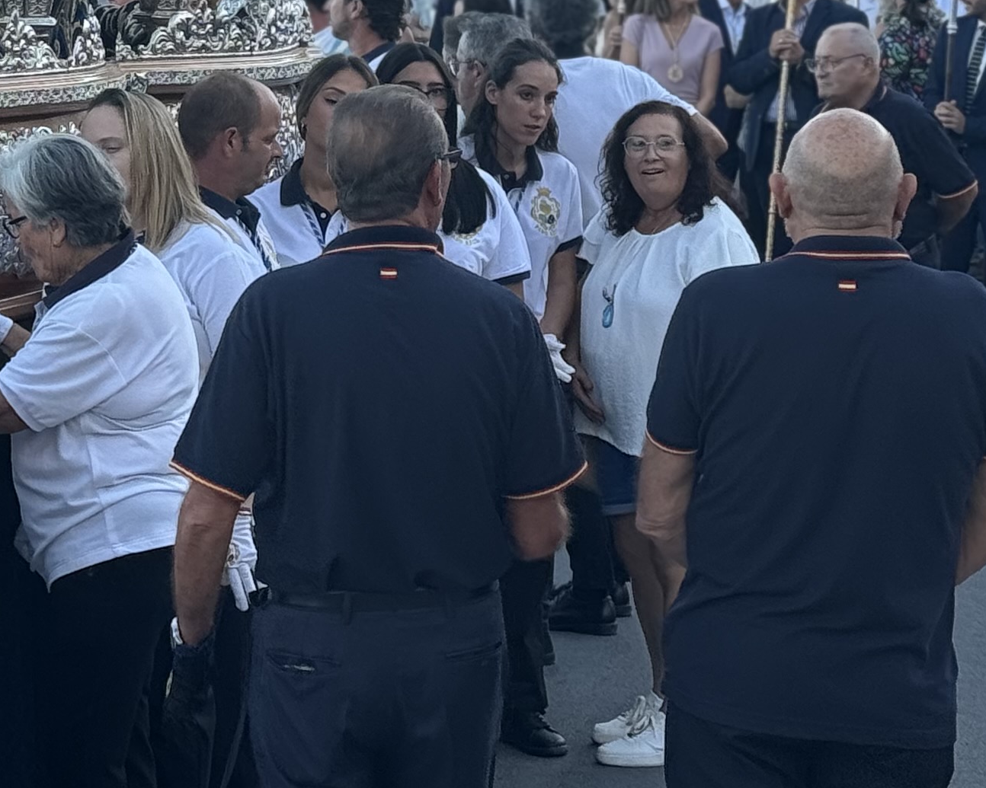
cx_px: -41
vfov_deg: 10.4
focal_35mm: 146
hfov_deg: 13.0
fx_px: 4260
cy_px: -119
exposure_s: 1/420
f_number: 1.78
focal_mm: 6.76
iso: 64
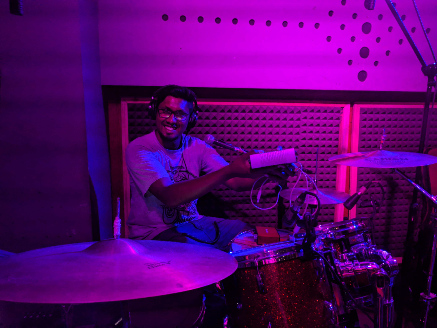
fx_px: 328
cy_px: 164
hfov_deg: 67.3
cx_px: 218
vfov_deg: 53.1
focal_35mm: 26
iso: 423
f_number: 2
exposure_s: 1/67.1
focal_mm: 4.67
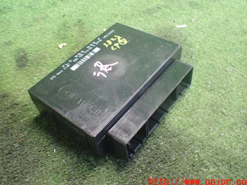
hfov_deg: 53.9
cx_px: 114
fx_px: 243
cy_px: 83
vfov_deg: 41.8
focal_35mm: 34
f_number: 2.3
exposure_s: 1/30
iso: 800
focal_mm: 5.4
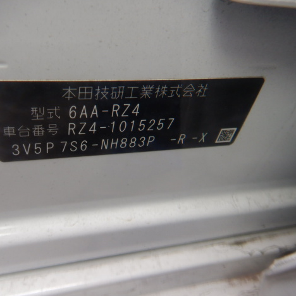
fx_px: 281
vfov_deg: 55.6
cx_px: 101
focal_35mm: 29
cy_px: 145
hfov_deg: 54.6
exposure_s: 1/30
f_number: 2.8
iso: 180
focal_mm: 4.3
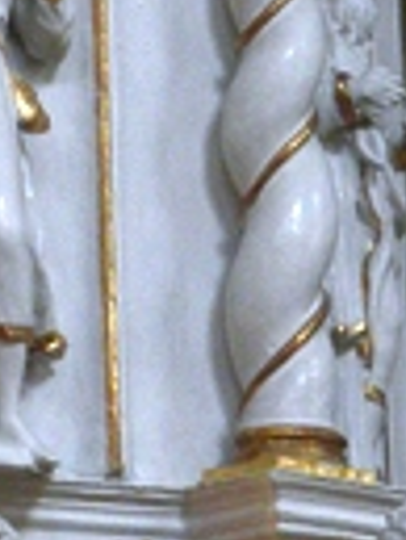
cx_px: -285
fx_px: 4777
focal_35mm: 306
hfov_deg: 4.8
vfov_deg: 6.3
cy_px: -544
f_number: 4.2
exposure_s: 1/100
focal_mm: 8.7
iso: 125
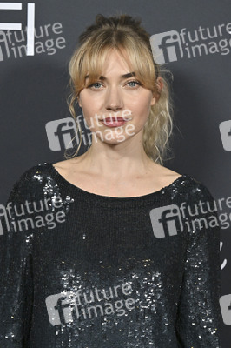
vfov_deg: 19.8
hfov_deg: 13.3
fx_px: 993
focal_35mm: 103
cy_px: 174
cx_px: 116
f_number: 6.3
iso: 2500
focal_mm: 103
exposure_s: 1/320
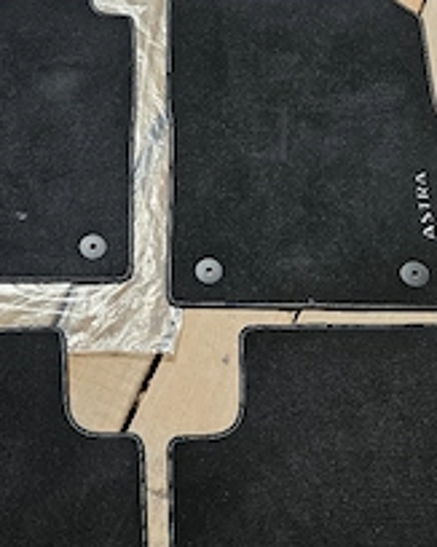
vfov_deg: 42.0
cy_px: 287
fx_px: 712
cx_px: 158
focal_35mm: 44
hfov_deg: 33.9
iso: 400
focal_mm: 5.4
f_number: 1.8
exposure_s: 1/143
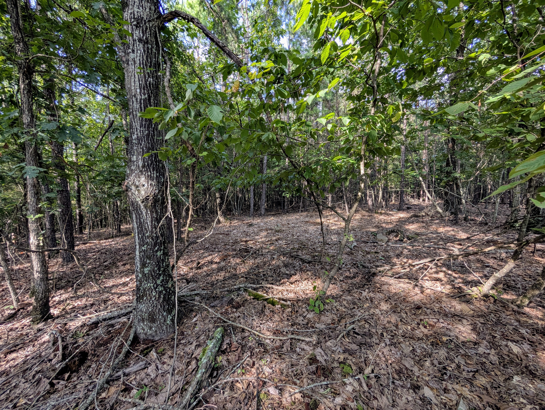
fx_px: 189
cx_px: 272
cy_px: 205
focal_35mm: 12
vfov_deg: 94.6
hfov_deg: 110.5
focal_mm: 2.02
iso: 48
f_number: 1.7
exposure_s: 1/123
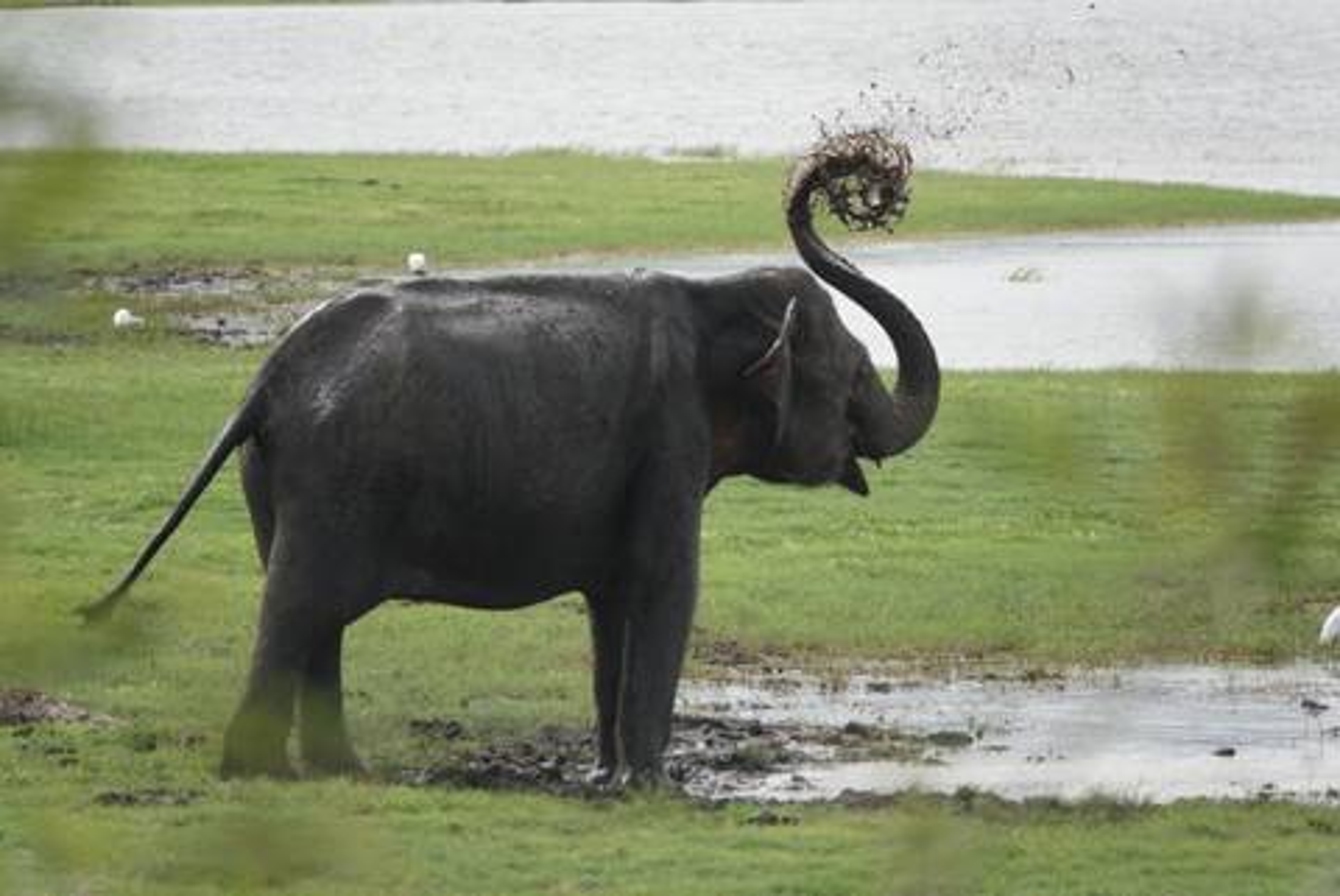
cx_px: 670
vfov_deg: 2.6
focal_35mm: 526
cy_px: 448
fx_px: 19596
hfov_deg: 3.9
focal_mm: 192.73
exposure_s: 1/1000
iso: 250
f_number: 4
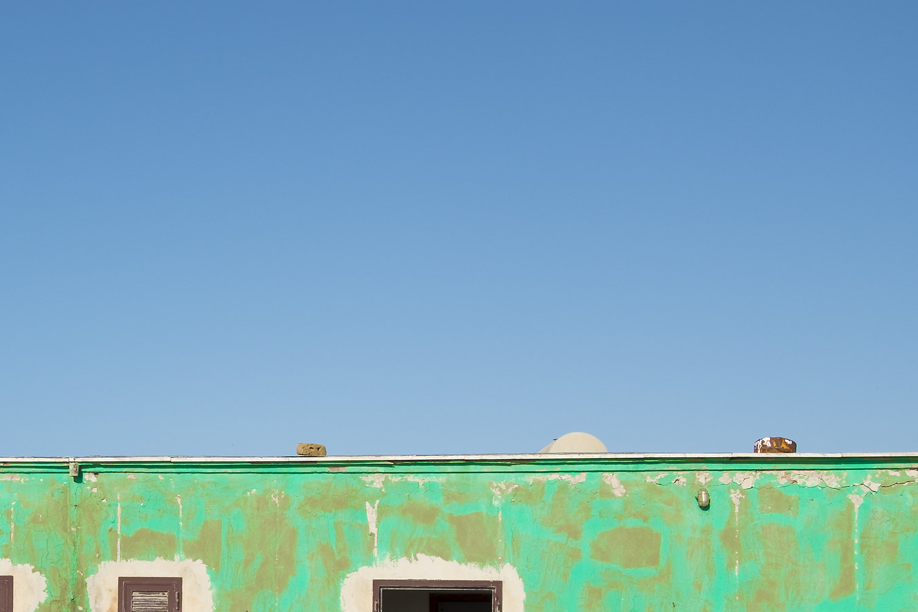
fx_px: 1734
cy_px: 534
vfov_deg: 19.7
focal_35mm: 68
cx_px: 140
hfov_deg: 28.8
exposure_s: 1/500
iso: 200
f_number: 8
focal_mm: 25.6
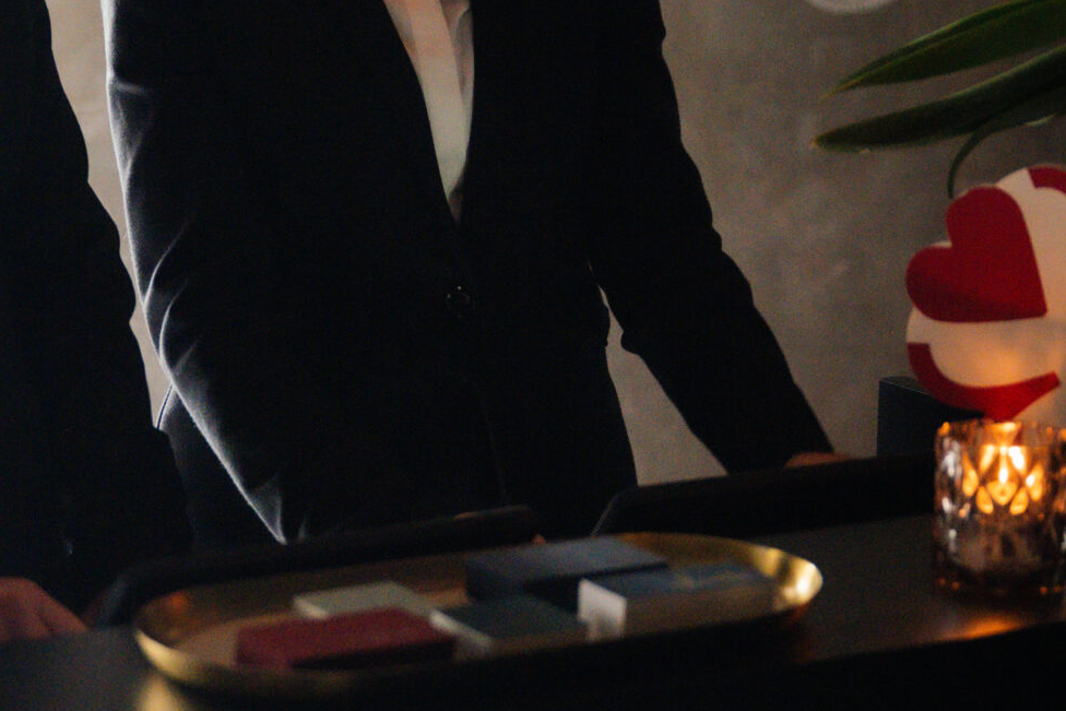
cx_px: 195
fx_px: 3494
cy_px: 118
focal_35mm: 118
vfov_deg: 11.6
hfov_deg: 17.2
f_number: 2.8
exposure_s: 1/80
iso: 2500
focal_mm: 45
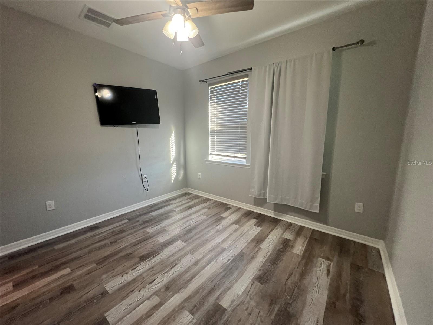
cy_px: 162
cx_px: 216
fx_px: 163
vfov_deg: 89.9
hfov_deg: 106.2
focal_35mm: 13
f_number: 1.8
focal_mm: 1.57
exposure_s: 1/120
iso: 250
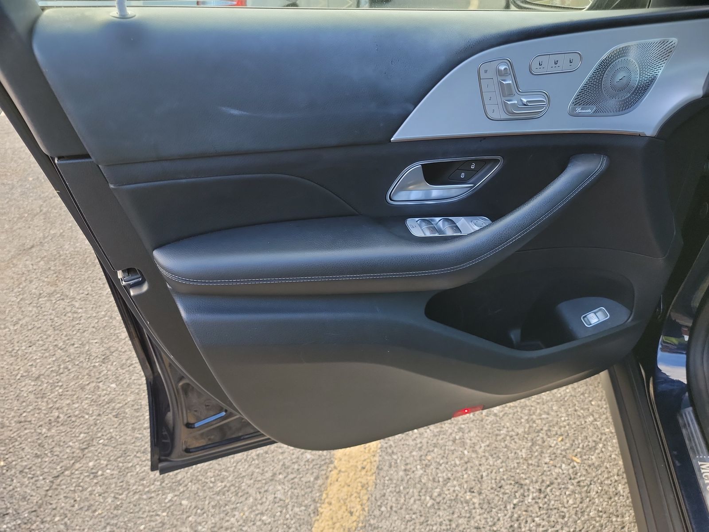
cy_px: 266
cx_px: 354
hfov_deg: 71.6
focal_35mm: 24
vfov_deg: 56.8
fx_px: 492
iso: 54
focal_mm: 6.7
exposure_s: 1/59
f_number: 1.8
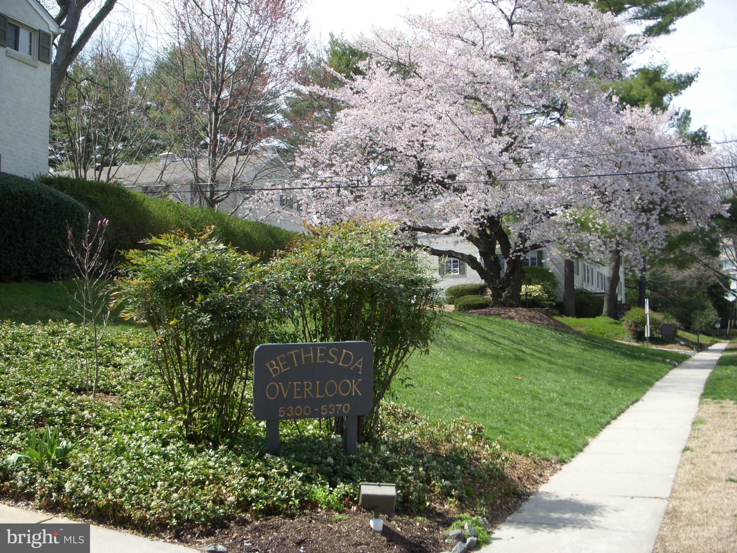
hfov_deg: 40.4
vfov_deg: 30.9
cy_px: 276
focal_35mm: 47
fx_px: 1001
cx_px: 368
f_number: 3.4
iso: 100
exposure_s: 1/500
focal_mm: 7.9
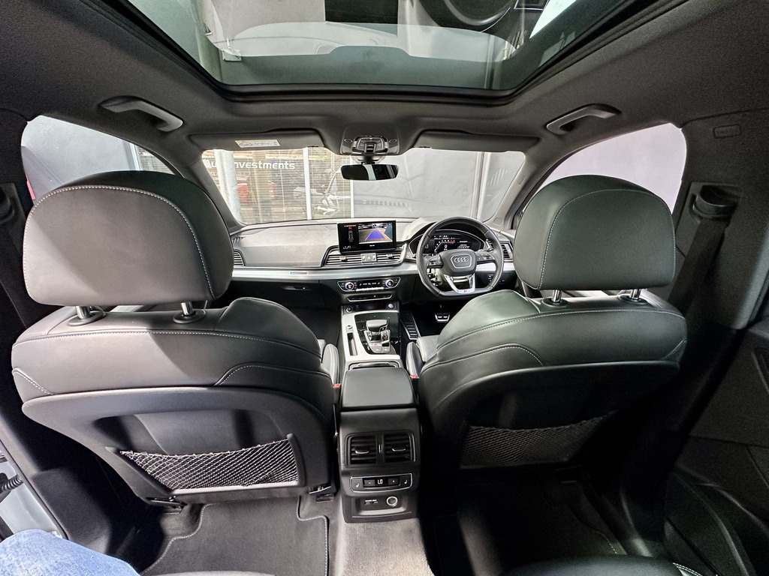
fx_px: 311
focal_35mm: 14
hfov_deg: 102.1
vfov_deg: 85.7
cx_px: 384
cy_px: 288
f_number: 2.2
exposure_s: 1/80
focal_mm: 2.22
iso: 320
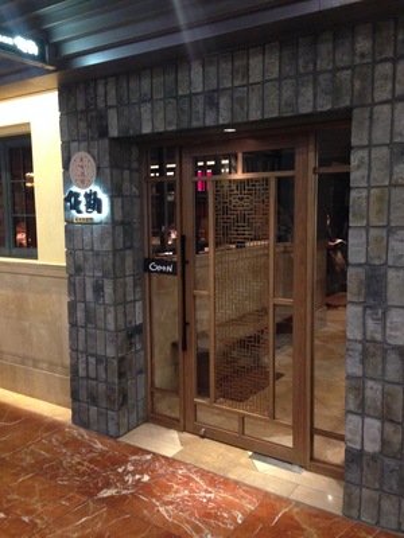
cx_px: 202
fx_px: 514
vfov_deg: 55.4
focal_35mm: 33
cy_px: 269
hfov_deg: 42.9
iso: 400
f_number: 2.4
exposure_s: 1/17
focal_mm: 4.12
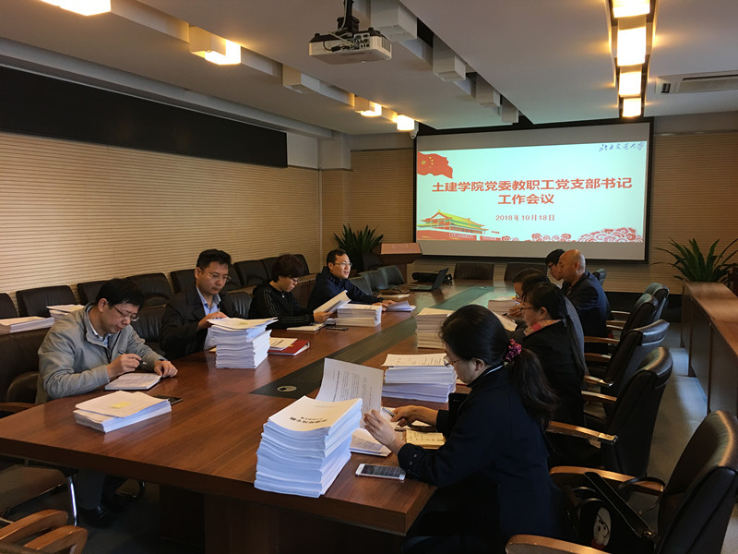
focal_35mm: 29
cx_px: 369
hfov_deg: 61.7
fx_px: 618
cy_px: 277
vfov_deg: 48.2
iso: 50
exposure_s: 1/33
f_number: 2.2
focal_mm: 4.15
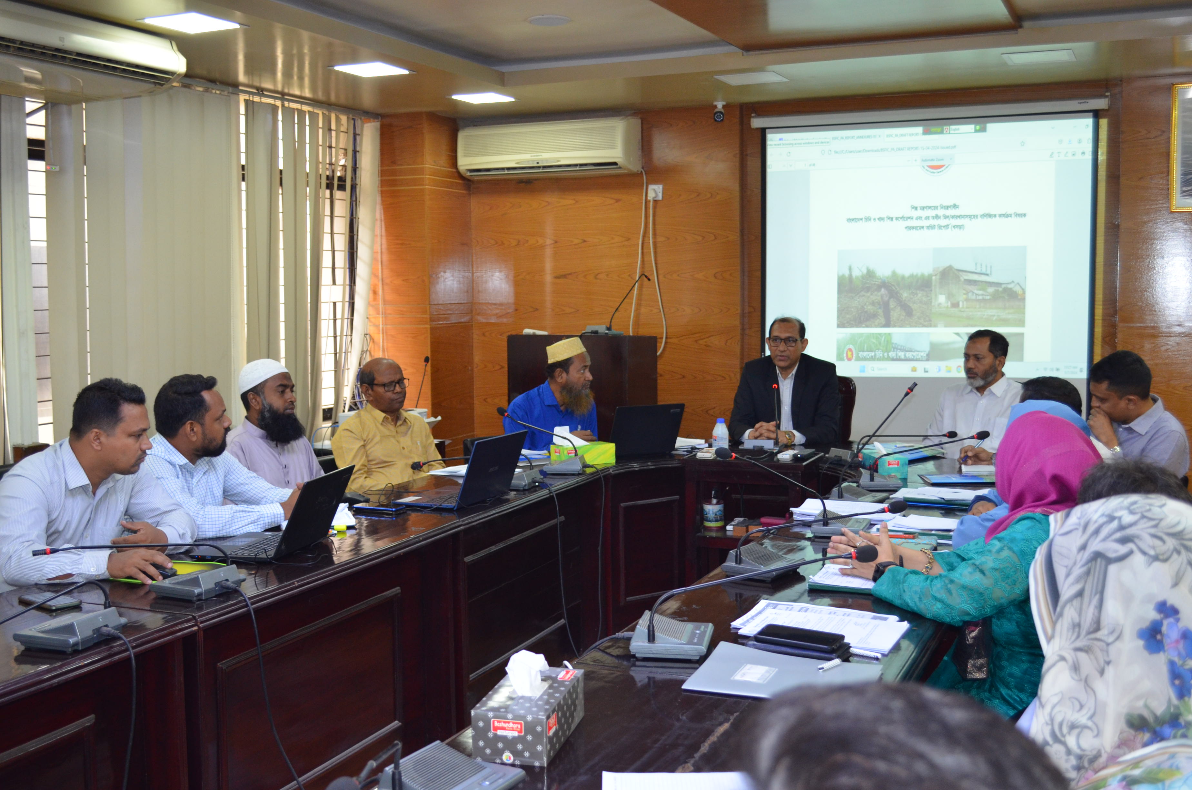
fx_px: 1289
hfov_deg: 49.6
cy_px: 395
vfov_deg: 34.1
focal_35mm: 39
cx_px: 596
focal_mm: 26
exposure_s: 1/60
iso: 800
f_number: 4.2
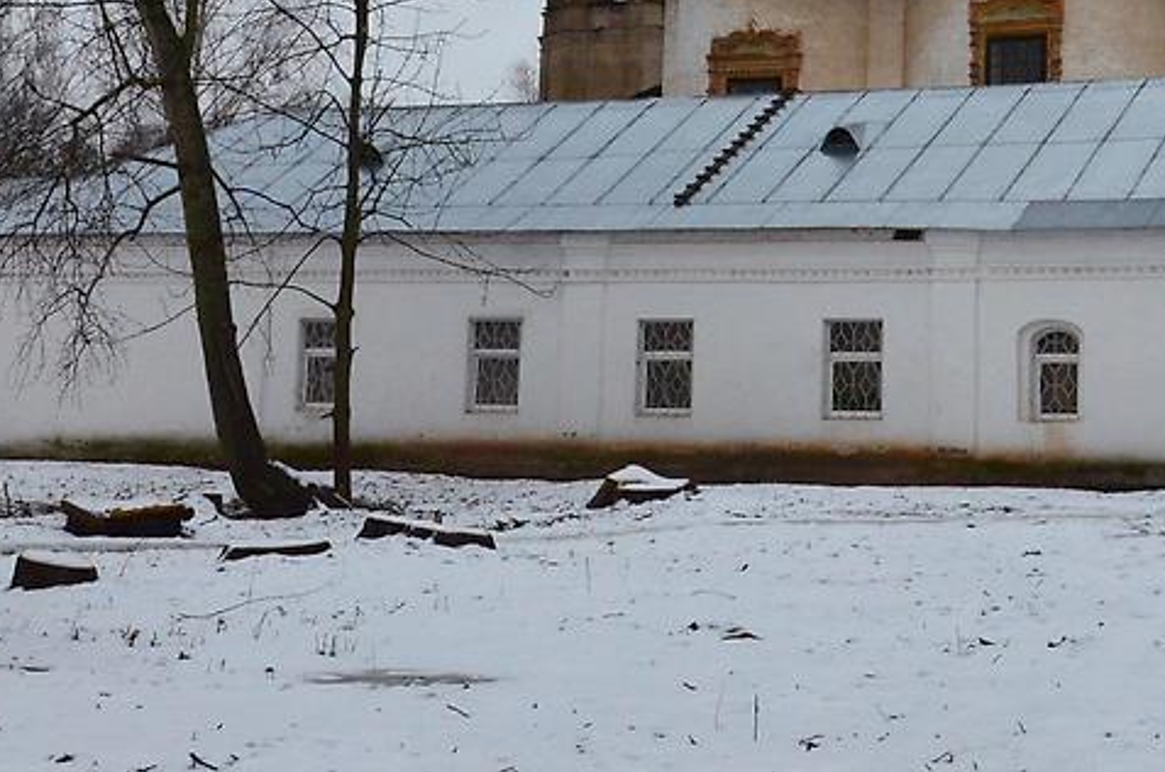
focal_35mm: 83
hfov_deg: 24.0
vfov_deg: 15.7
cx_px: 1006
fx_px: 2681
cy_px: -172
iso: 1600
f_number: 11
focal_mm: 22
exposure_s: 1/640
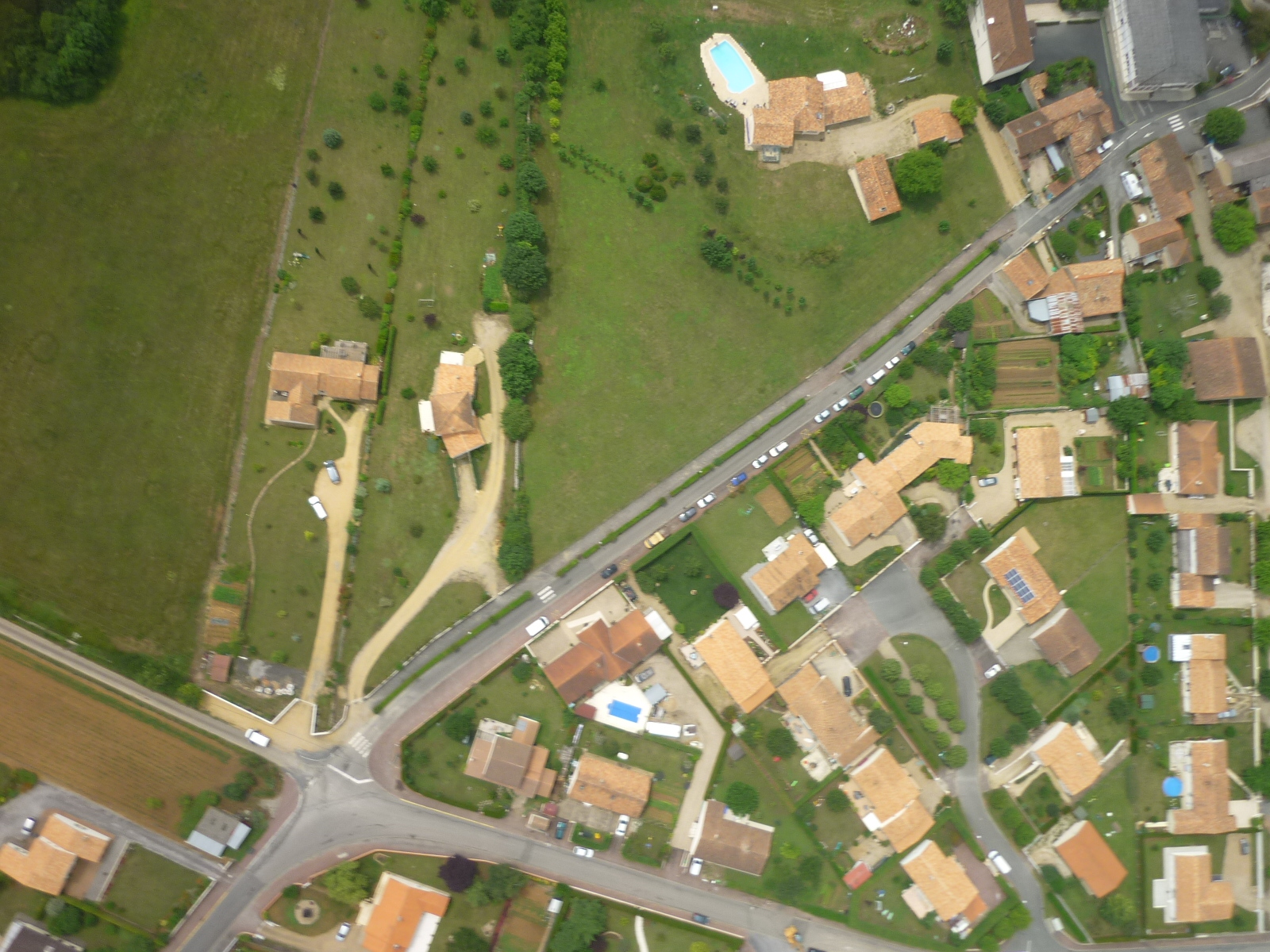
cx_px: 635
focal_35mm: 33
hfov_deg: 55.4
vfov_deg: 42.9
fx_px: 1211
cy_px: 476
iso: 100
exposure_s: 1/200
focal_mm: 5.5
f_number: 8
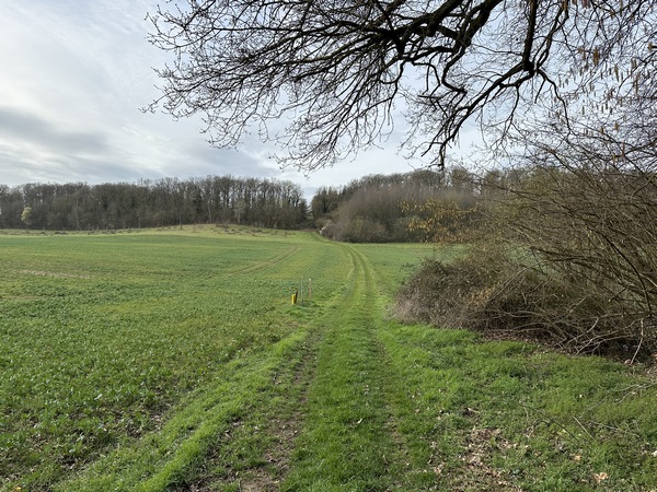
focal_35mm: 24
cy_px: 246
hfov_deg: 71.6
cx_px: 328
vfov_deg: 56.8
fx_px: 456
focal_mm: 6.86
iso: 80
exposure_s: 1/2809
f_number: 1.78
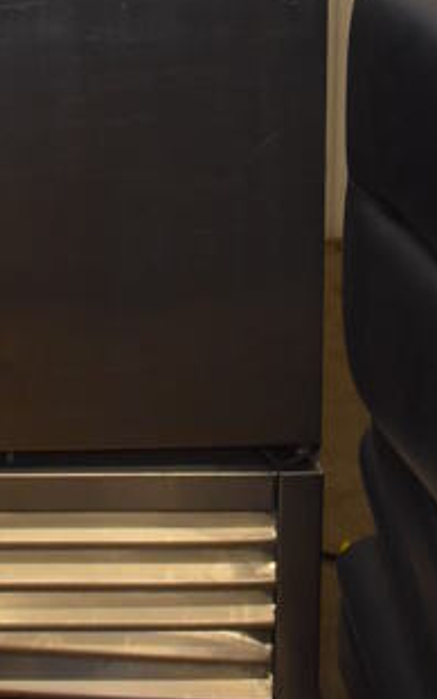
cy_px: -213
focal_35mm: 126
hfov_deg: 10.4
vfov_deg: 15.7
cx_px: 70
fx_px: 2399
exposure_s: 1/125
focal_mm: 28
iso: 1250
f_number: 4.2
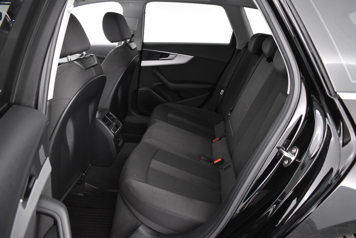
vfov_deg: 47.9
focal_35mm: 27
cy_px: 119
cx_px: 178
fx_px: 267
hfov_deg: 67.4
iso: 3200
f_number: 3.5
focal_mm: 18
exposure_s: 1/20
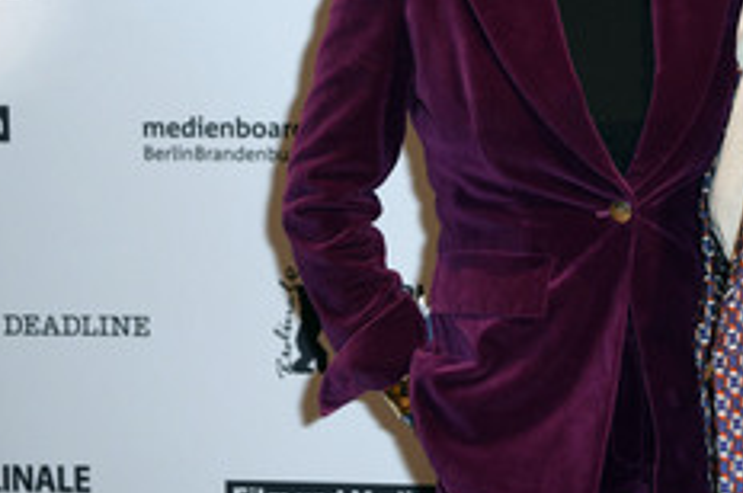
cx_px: 645
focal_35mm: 109
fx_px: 2246
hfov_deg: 18.5
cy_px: 42
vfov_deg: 12.4
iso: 1250
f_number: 3.5
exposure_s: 1/80
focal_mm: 56
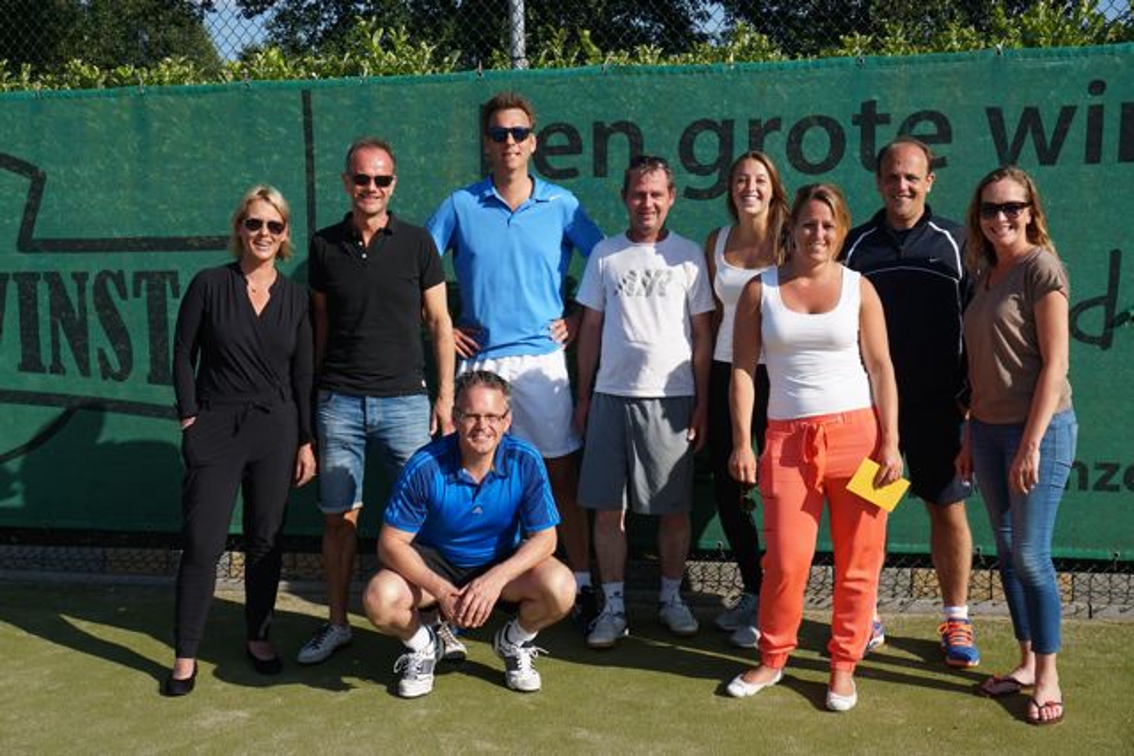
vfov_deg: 33.0
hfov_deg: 47.9
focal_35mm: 40
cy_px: 378
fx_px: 1276
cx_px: 567
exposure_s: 1/250
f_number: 8
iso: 100
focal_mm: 27
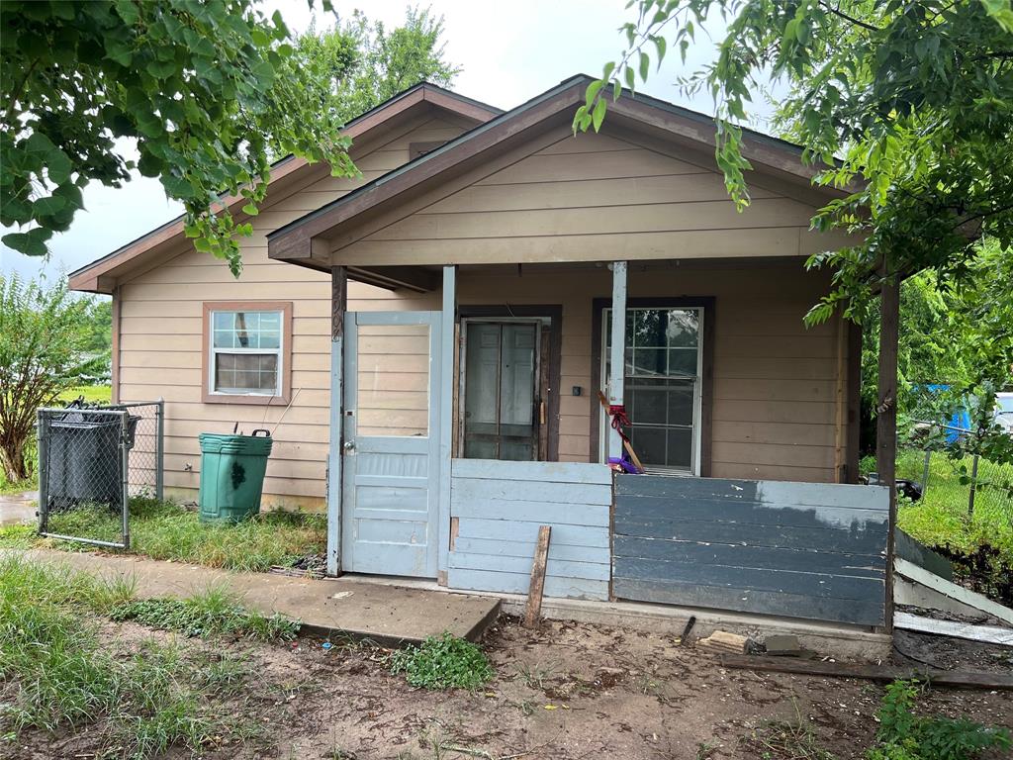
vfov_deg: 53.1
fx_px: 761
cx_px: 506
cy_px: 380
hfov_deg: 67.3
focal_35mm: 26
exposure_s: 1/165
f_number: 1.5
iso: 50
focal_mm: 5.7
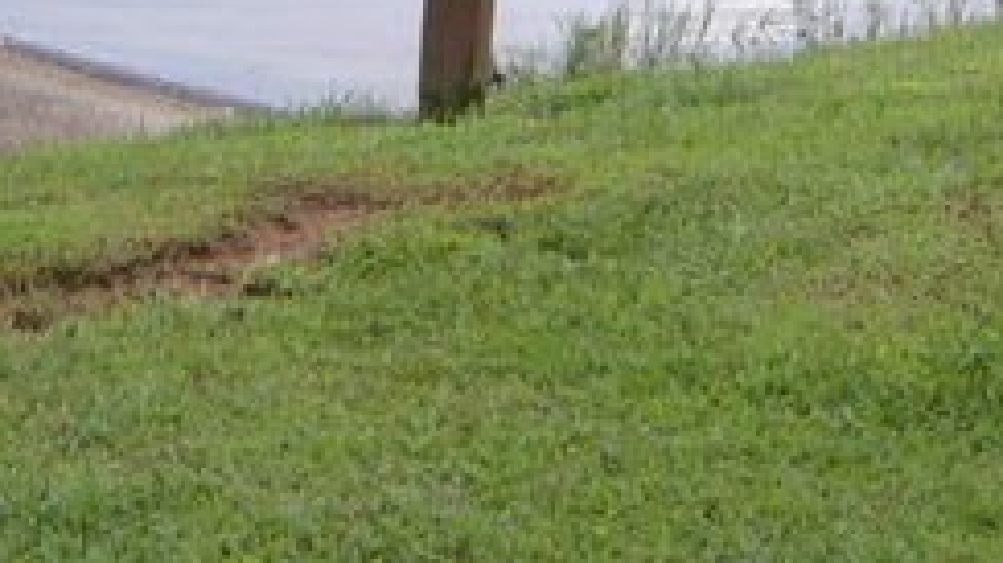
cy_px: -633
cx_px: 386
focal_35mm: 125
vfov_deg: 9.0
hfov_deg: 17.1
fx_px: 3323
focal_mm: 7.5
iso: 237
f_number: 2.7
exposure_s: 1/58
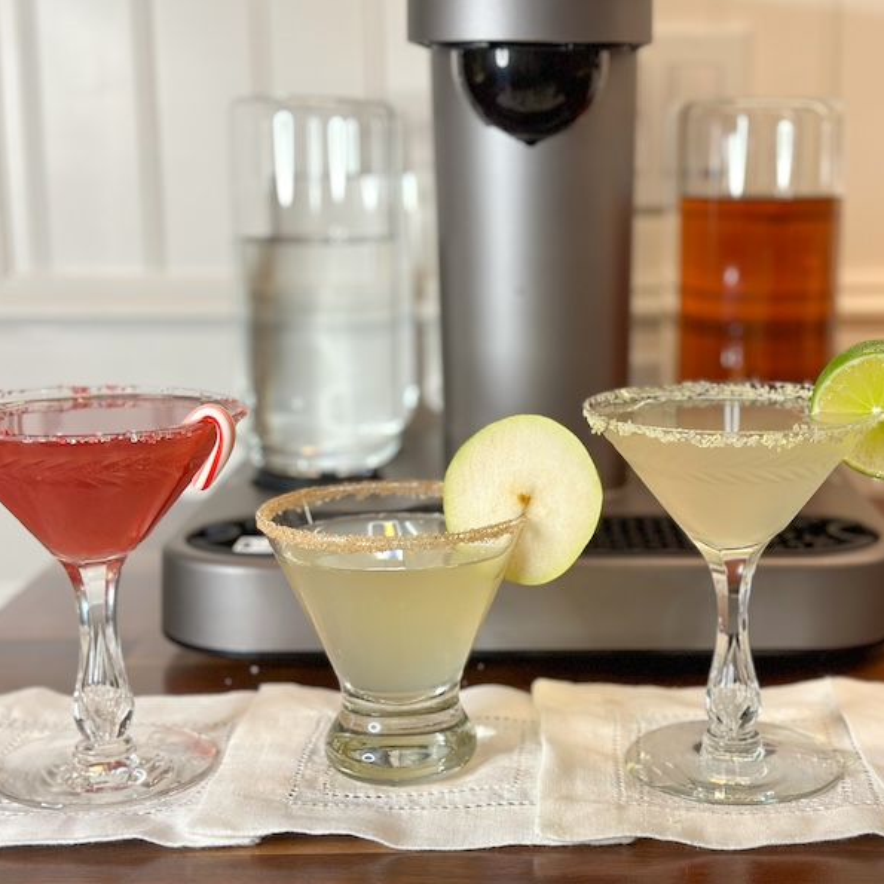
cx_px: 565
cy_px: 441
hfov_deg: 29.9
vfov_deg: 30.0
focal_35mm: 57
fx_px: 1647
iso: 160
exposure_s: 1/60
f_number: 1.8
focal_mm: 6.86
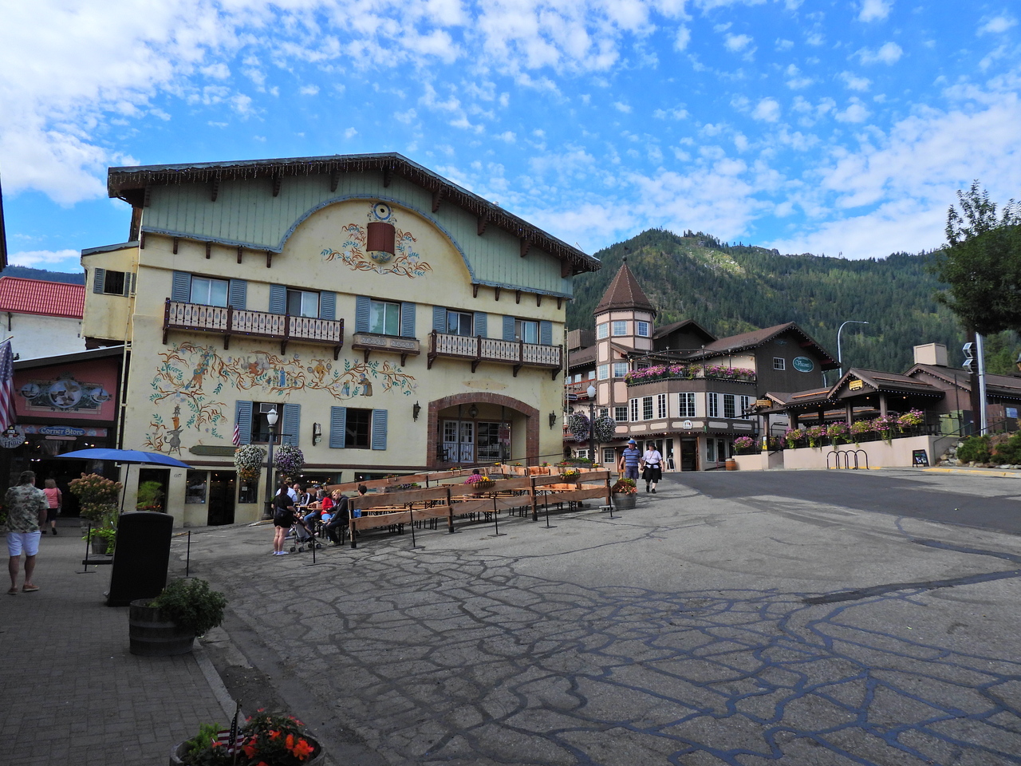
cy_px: 383
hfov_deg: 71.6
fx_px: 708
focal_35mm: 24
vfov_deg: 56.8
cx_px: 510
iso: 100
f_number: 2.8
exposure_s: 1/1600
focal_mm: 4.3
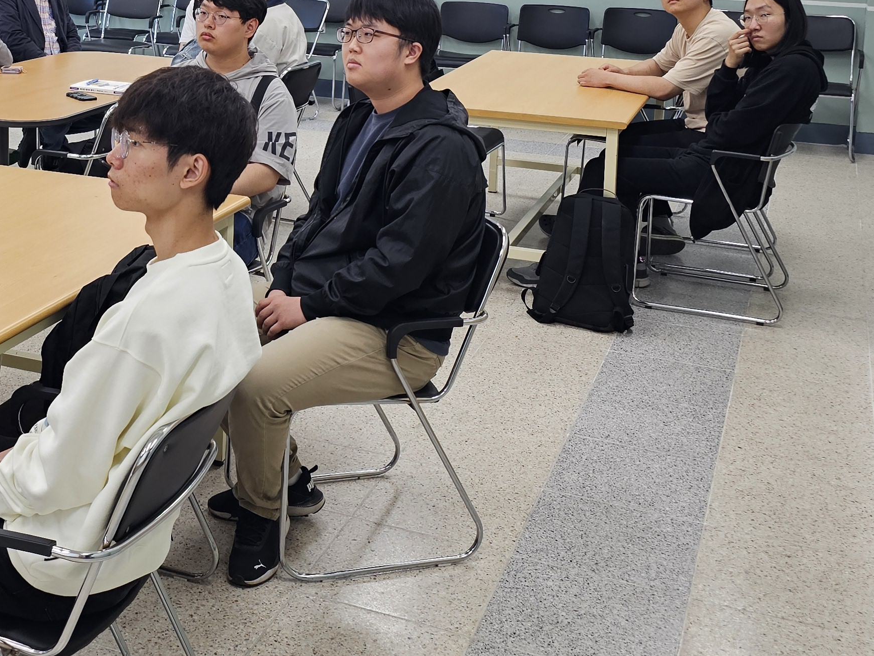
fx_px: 1338
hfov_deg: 35.1
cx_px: 184
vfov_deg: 26.4
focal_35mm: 53
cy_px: 36
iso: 100
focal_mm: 6.3
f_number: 1.7
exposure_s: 1/120
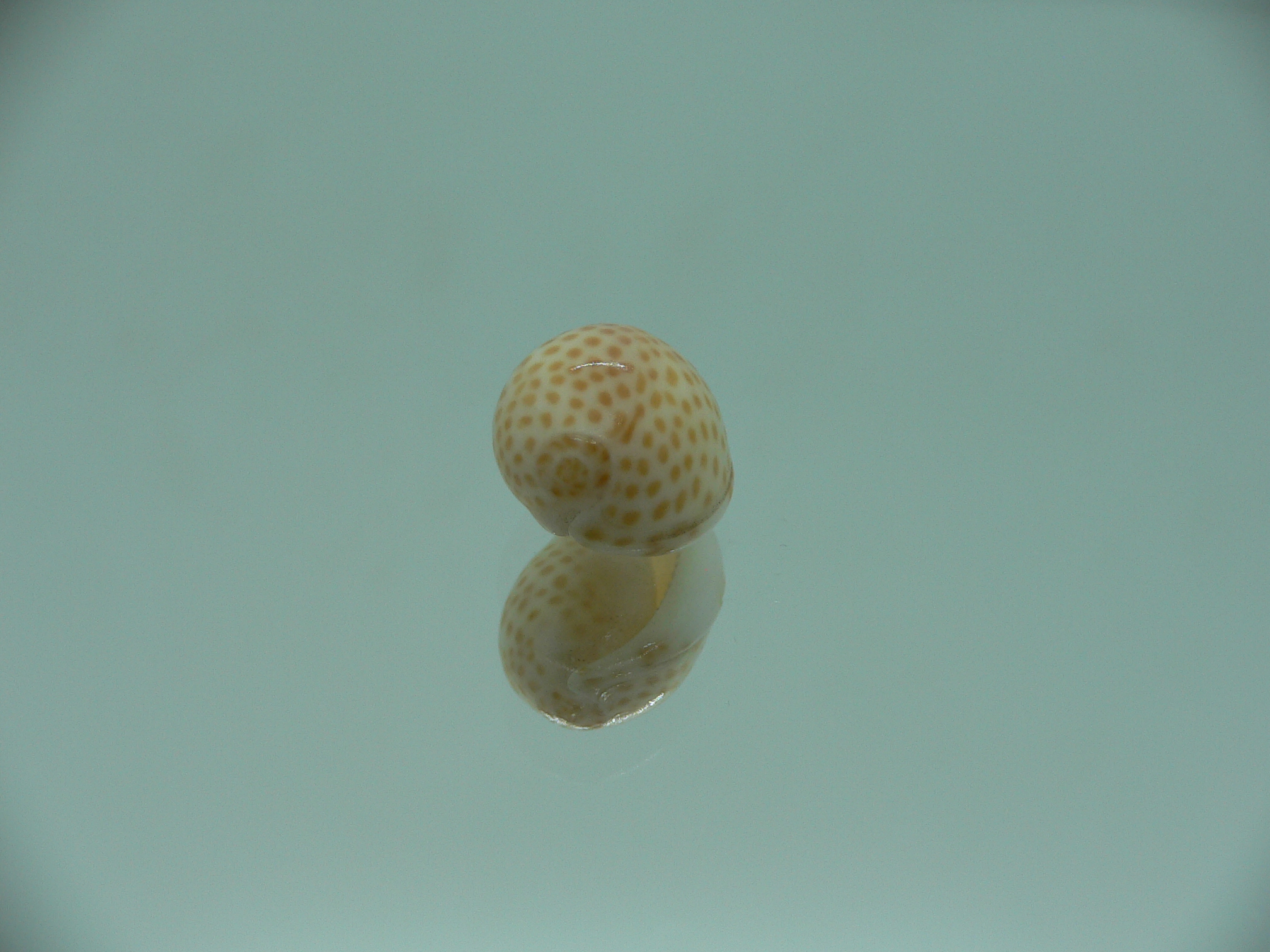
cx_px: 635
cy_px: 476
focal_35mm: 35
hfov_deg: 52.6
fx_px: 1284
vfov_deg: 40.7
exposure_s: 1/80
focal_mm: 4.6
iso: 80
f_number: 2.8
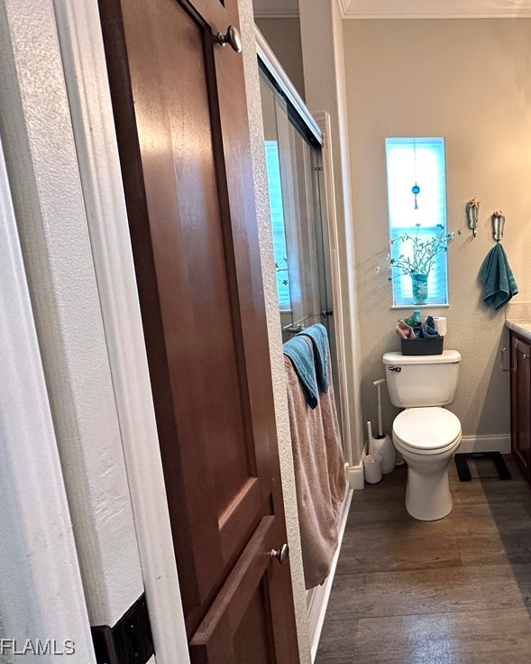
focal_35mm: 19
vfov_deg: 83.2
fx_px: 373
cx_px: 426
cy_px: 320
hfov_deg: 64.5
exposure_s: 1/120
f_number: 2.2
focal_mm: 2.22
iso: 320
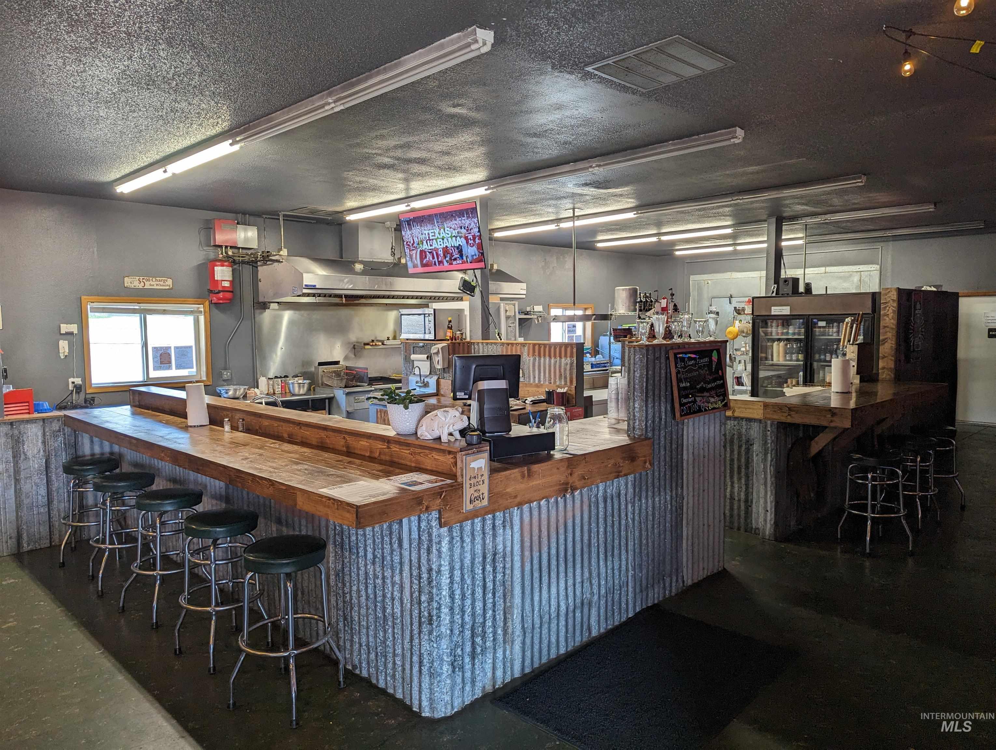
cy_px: 375
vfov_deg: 56.9
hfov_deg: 71.5
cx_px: 498
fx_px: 692
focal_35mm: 24
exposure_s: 1/30
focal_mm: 6.81
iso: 45
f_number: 1.85
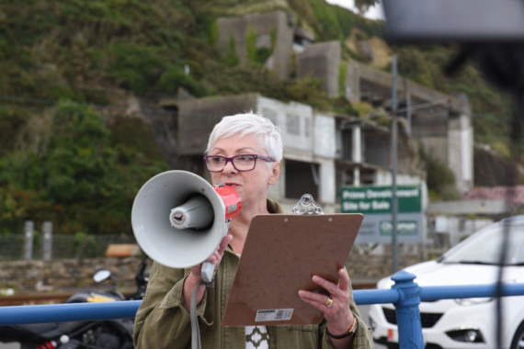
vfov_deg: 19.5
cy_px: 174
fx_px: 1019
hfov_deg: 28.8
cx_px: 262
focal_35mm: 70
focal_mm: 70
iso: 320
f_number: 6.3
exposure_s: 1/160
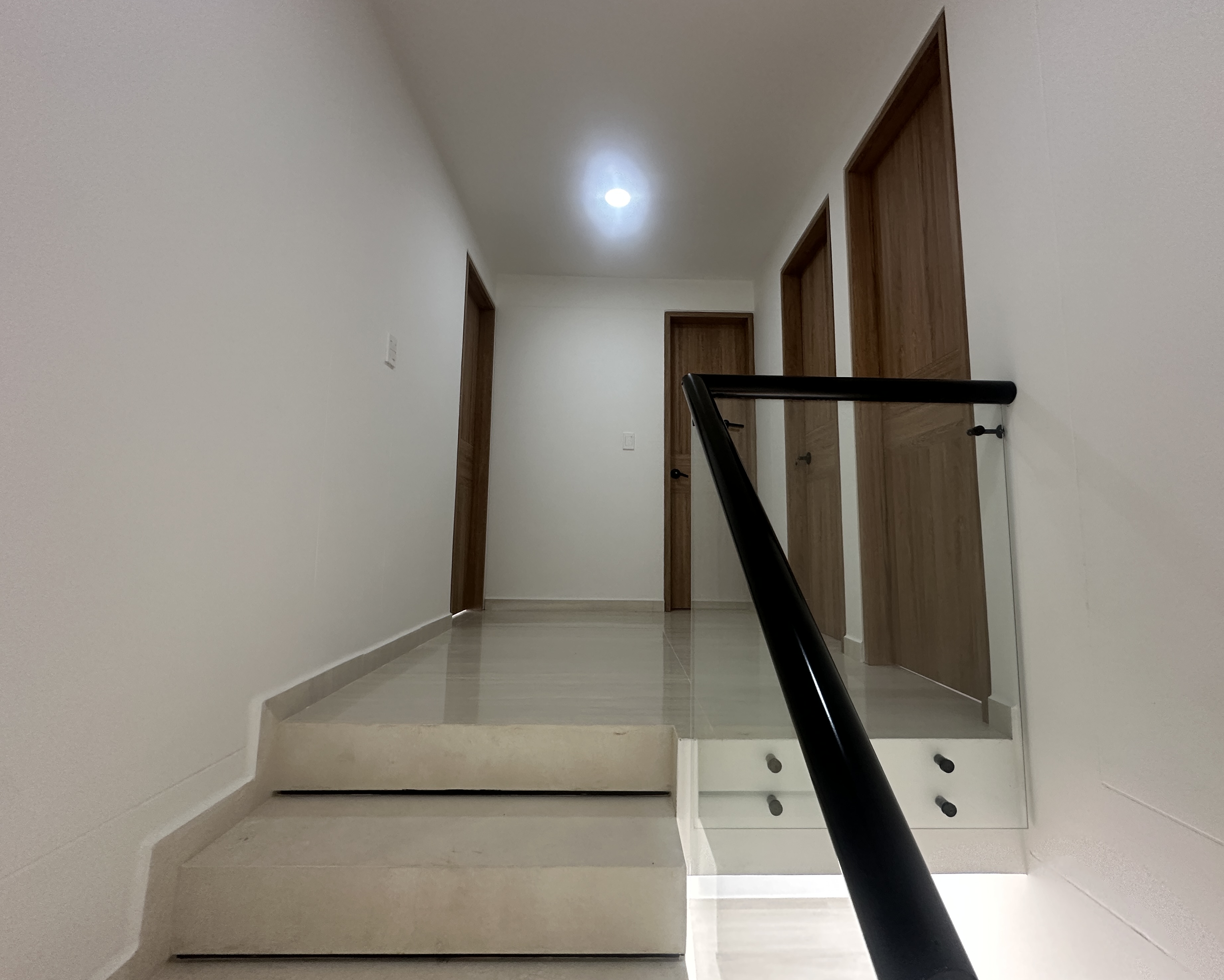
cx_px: 628
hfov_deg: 96.8
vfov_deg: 84.0
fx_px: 543
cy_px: 479
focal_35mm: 15
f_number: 2.2
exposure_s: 1/99
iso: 250
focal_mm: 2.22
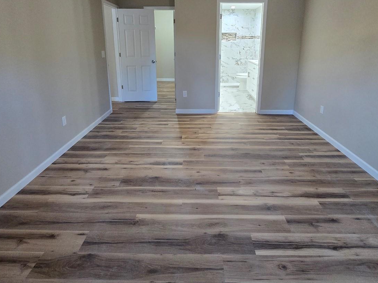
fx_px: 207
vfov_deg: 66.7
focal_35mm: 19
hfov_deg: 84.6
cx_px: 194
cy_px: 93
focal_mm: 2.2
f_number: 2.2
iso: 400
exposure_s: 1/60
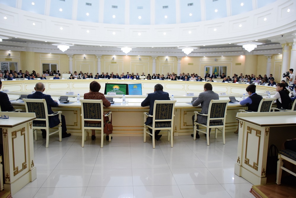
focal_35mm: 30
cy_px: 99
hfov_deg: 61.9
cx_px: 148
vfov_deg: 43.6
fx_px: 247
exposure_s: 1/250
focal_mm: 20
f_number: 3.5
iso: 2000
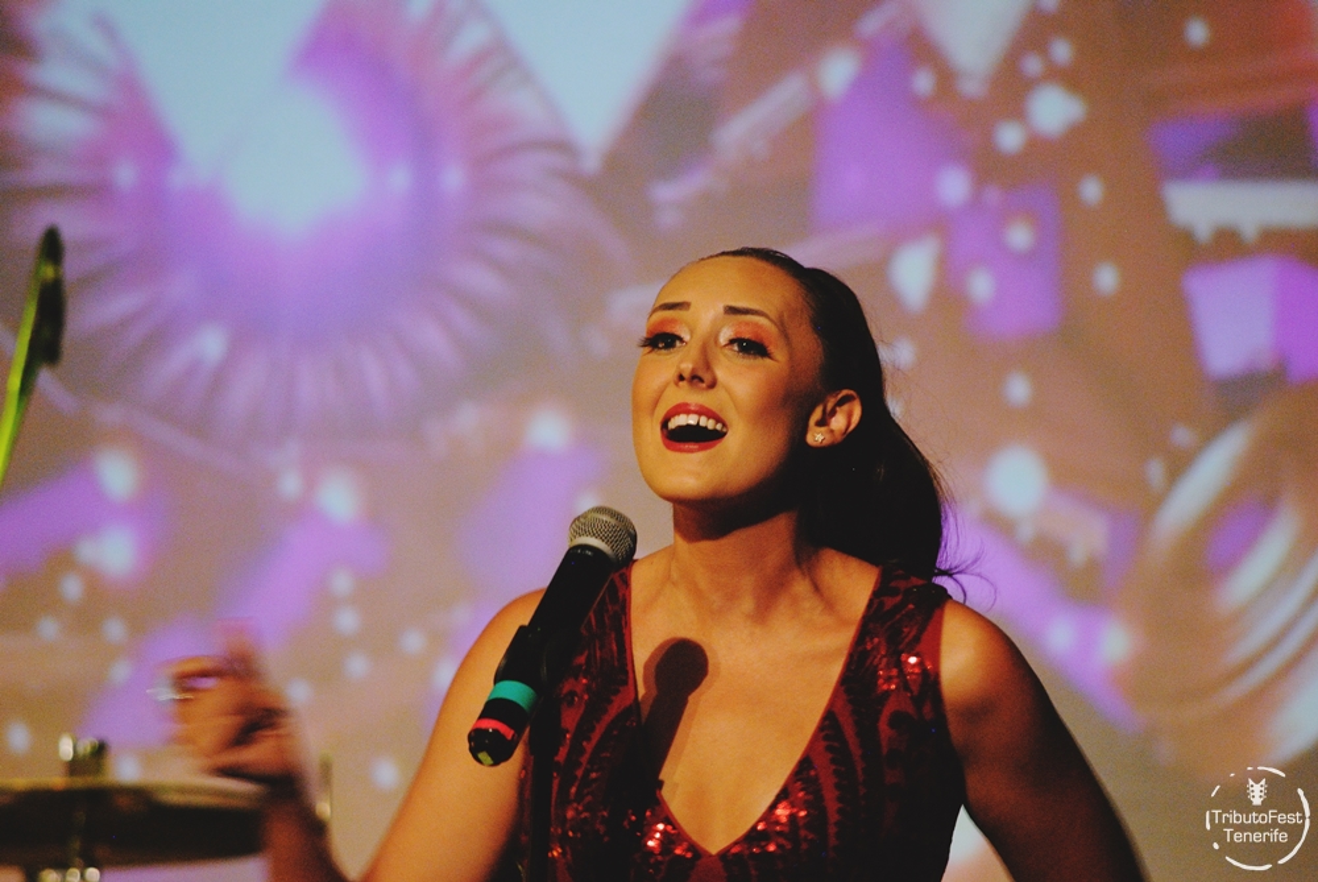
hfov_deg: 4.9
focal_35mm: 420
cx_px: 659
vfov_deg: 3.3
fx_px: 15392
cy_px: 441
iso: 1600
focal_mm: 280
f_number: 5.6
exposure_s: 1/40
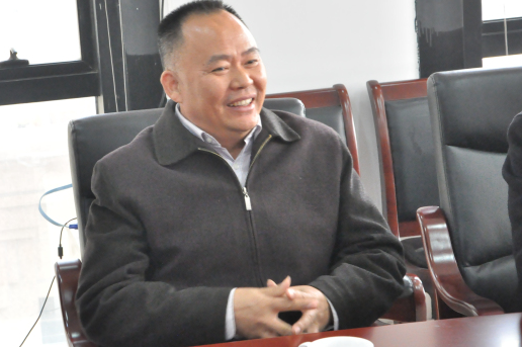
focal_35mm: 109
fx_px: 1579
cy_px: 119
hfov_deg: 18.7
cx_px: 148
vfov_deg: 12.5
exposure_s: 1/60
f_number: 8
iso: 3200
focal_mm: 50
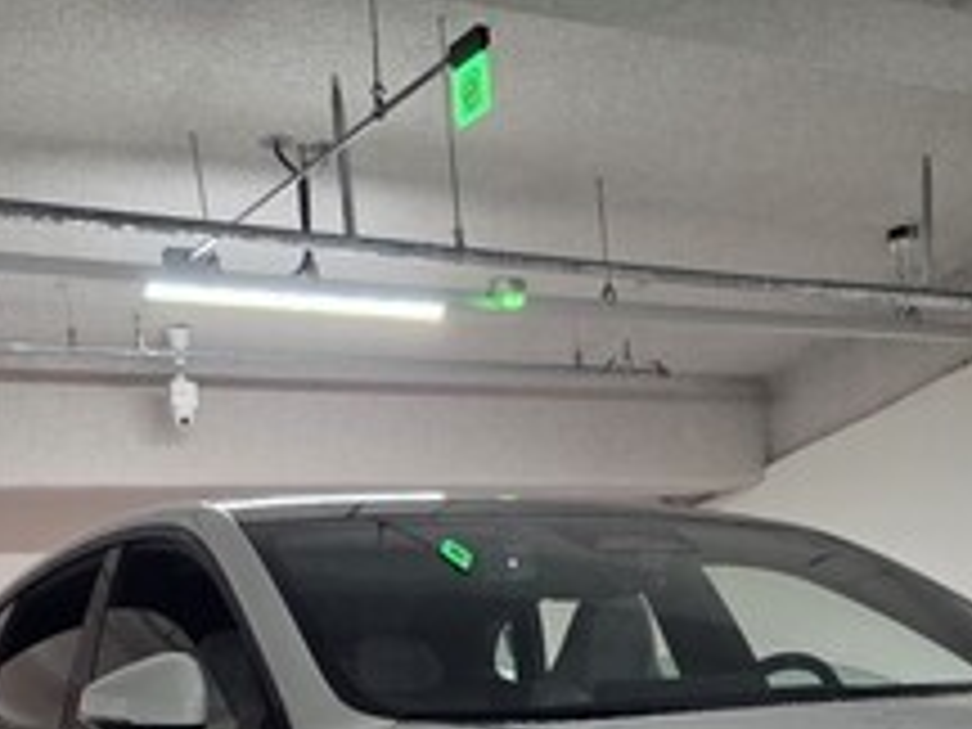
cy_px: 999
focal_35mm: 64
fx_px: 1797
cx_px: 720
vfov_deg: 20.5
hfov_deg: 29.8
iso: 250
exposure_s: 1/50.3
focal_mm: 6.3
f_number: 1.7
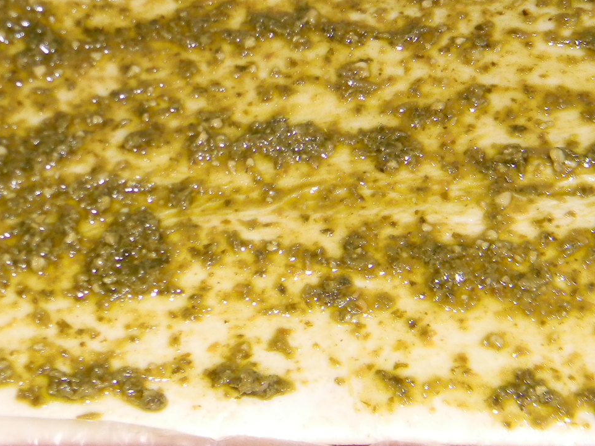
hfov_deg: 19.6
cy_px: 64
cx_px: 206
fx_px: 1719
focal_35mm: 100
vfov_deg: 14.7
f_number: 3.9
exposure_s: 1/30
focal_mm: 8.6
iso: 200
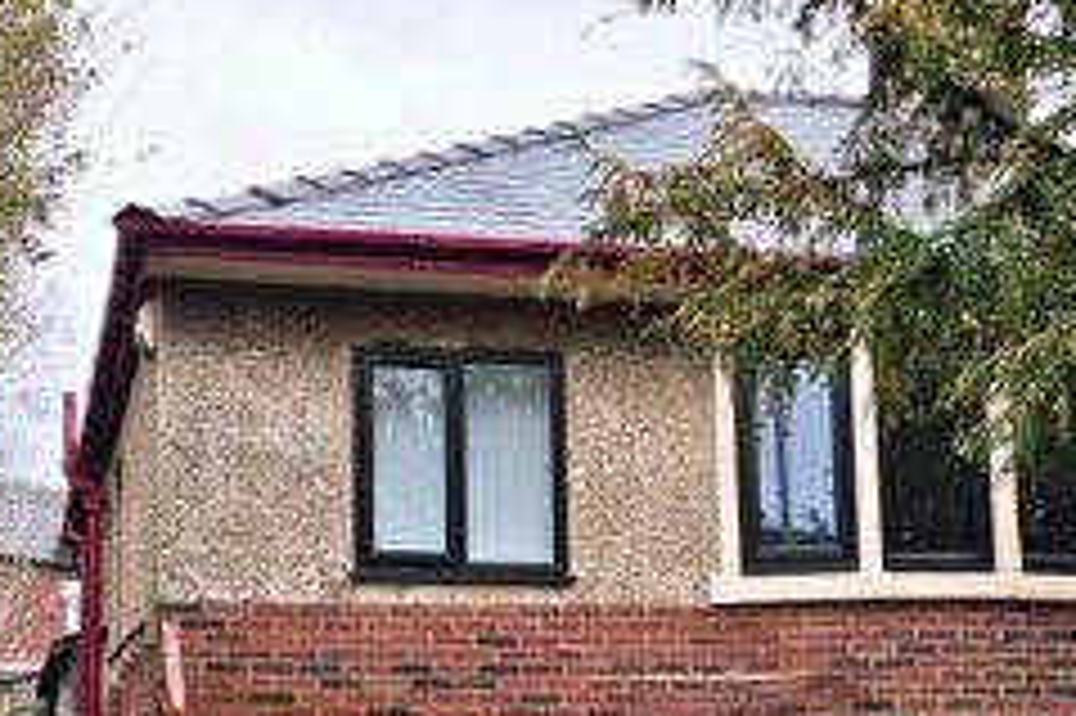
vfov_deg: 19.2
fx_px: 2091
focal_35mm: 70
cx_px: 572
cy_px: 588
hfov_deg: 28.9
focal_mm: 5.4
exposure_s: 1/182
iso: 50
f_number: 1.8
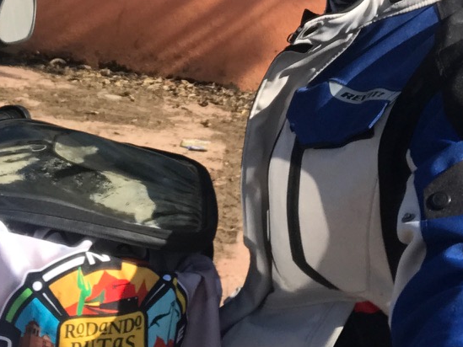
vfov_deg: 16.0
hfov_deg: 21.7
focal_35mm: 90
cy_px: -24
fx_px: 1204
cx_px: 194
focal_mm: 2.87
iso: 25
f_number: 2.2
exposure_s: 1/903
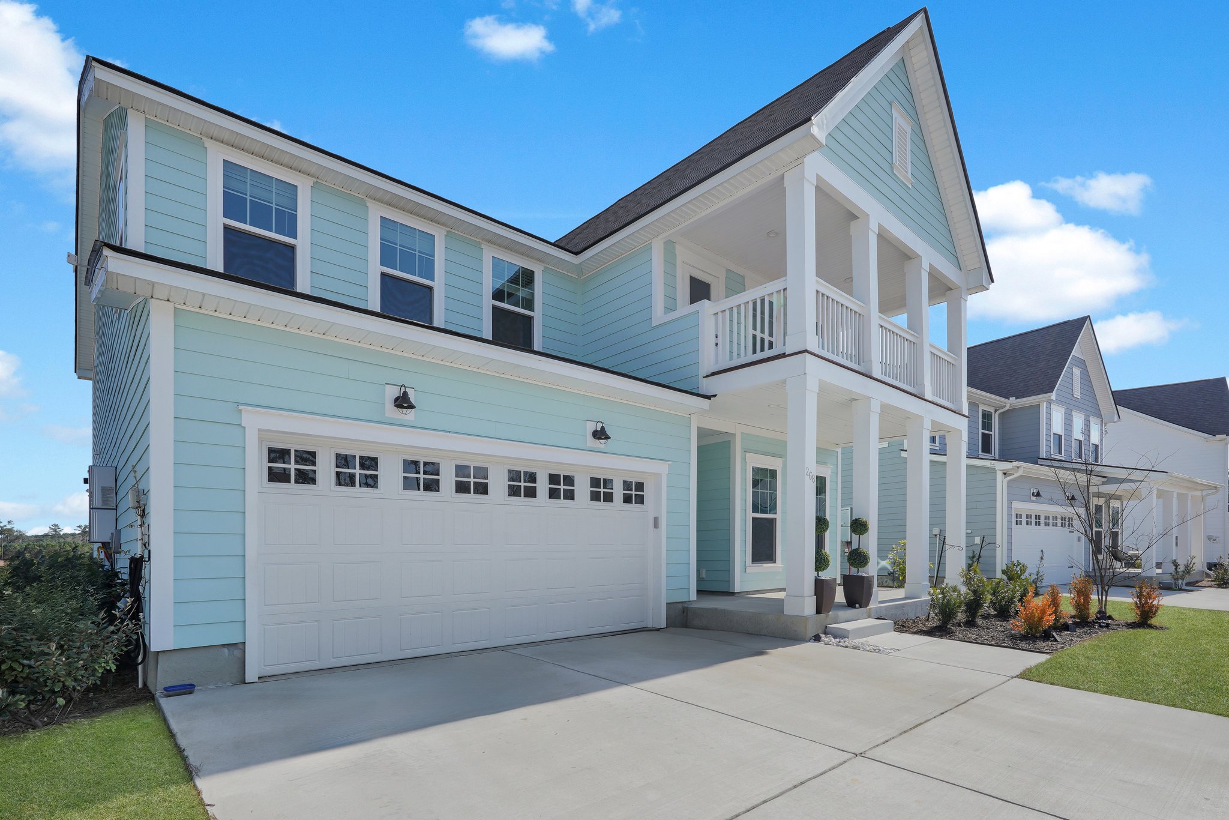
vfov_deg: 73.8
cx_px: 614
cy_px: 410
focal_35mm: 16
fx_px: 546
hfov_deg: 96.7
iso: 320
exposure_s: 1/250
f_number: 9
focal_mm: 16
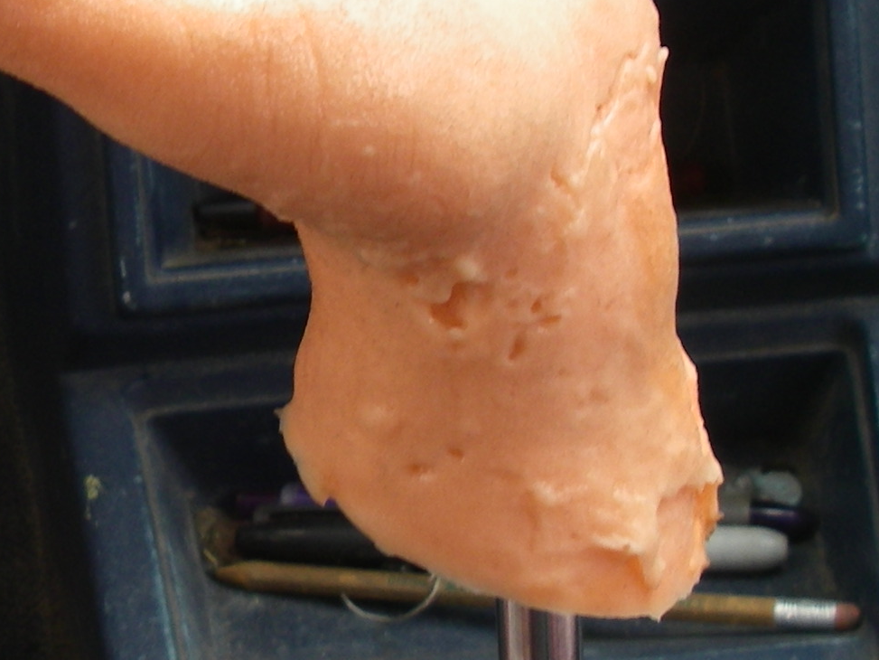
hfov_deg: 16.3
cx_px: 147
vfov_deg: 12.3
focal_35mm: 120
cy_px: 262
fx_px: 3048
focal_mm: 6.3
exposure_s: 1/60
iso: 64
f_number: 3.3
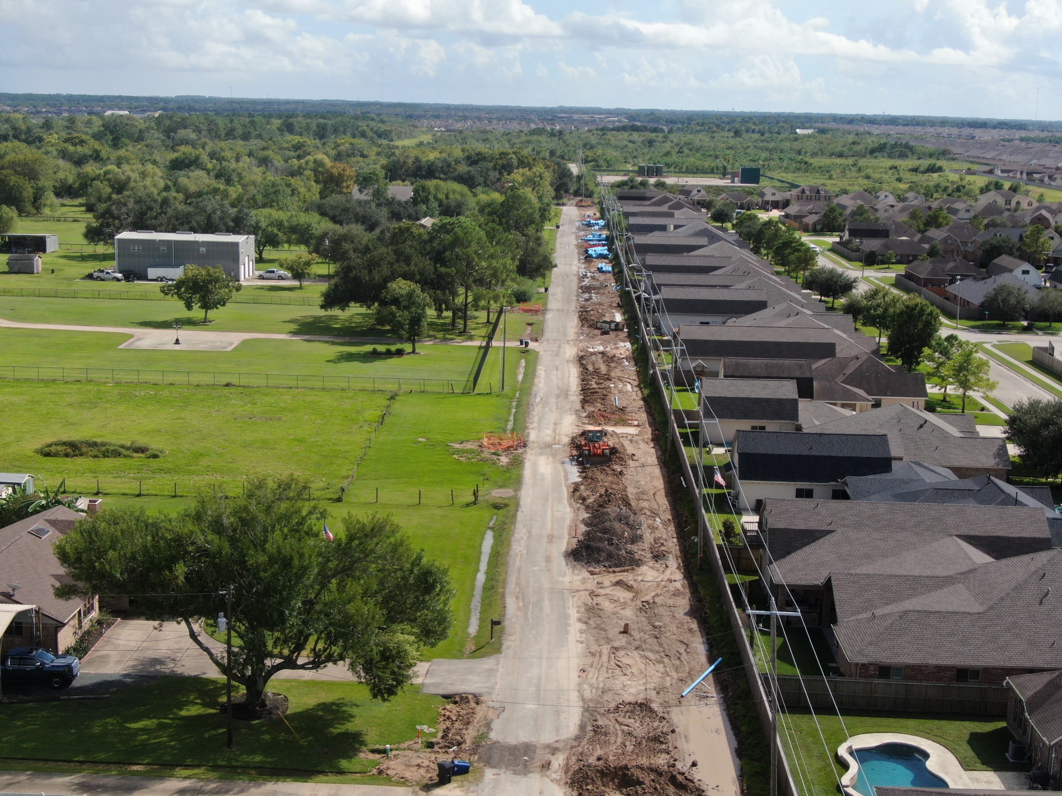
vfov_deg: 30.3
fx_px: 1473
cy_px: 398
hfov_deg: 39.7
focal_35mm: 48
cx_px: 531
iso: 100
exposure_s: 1/800
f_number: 3.8
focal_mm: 8.6
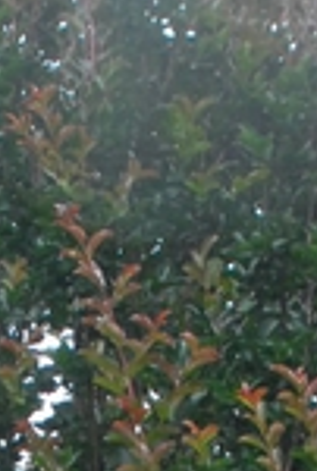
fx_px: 3751
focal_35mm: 286
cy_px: 973
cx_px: 118
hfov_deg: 4.8
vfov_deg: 6.9
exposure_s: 1/180
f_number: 7.1
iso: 400
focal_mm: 28
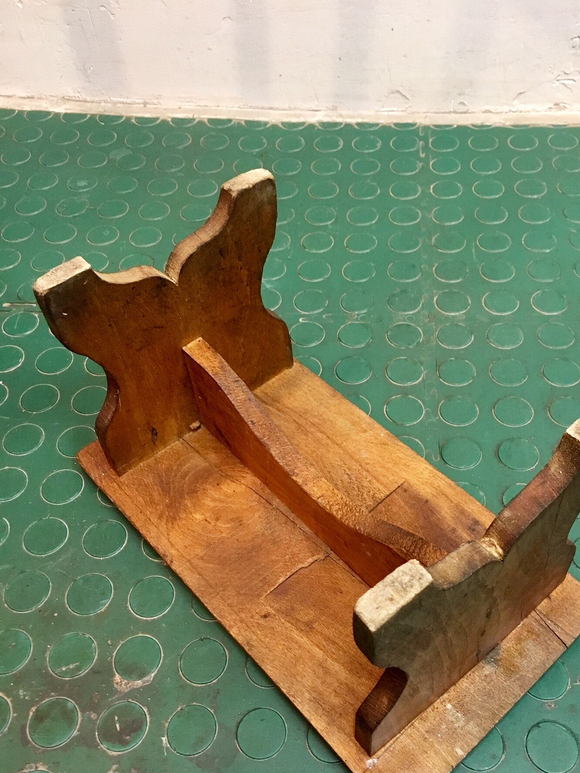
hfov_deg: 42.8
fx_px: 737
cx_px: 329
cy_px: 439
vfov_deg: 55.2
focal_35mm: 33
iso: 200
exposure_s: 1/20
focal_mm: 4.15
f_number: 2.2
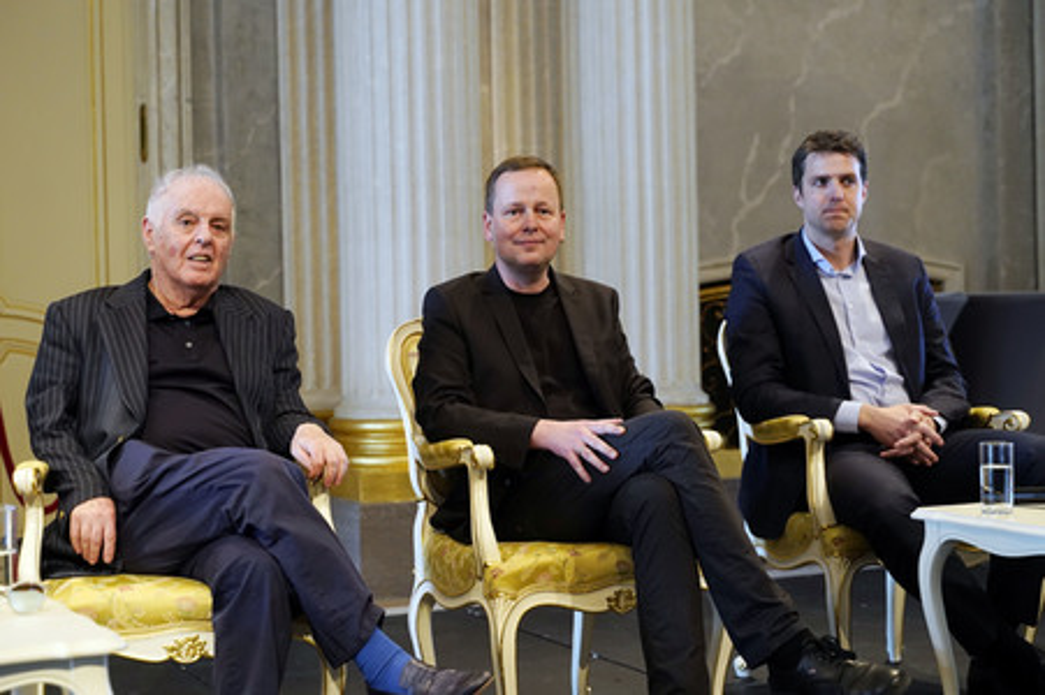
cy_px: 348
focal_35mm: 59
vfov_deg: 23.0
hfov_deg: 34.0
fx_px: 1711
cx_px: 522
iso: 3200
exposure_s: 1/125
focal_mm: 59
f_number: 4
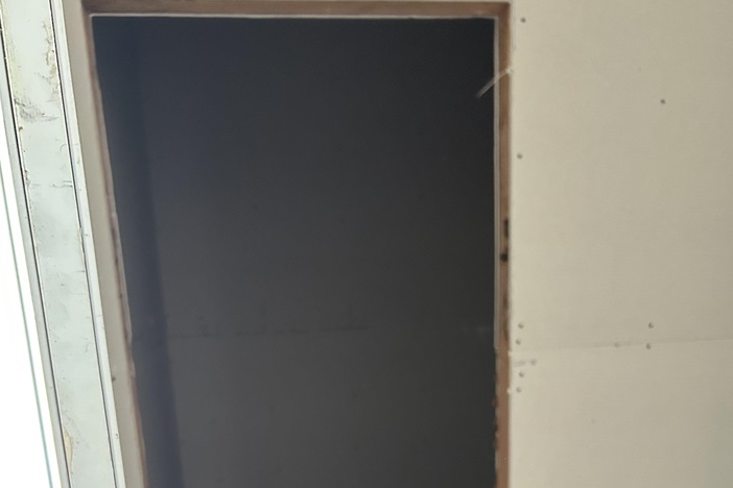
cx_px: 374
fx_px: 753
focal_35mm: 37
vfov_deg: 32.8
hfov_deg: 51.9
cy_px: 497
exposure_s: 1/60
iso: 500
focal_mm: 5.7
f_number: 1.5
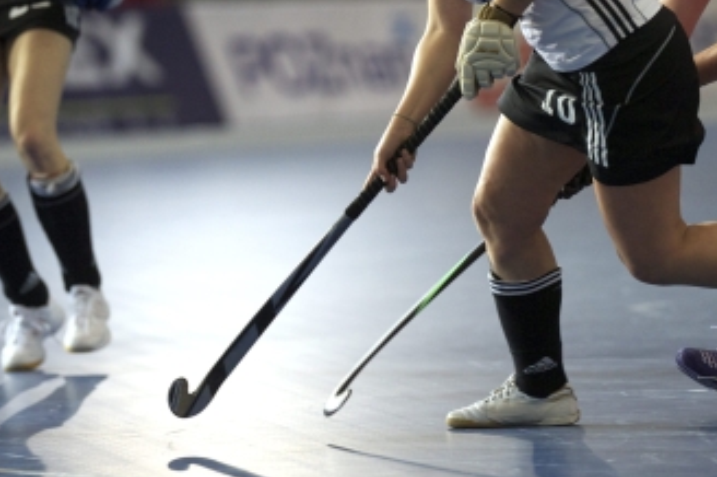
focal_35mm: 366
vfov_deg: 3.7
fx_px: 7282
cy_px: 95
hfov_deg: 5.6
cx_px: 459
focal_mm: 200
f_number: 3.2
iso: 2500
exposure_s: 1/800
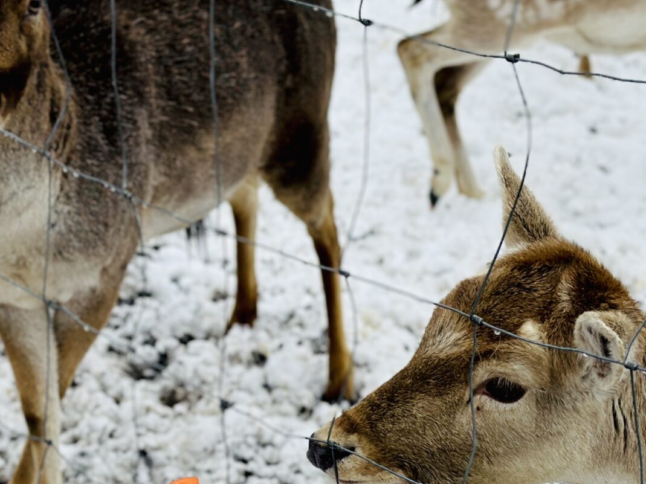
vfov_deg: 12.7
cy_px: 491
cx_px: 280
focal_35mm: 115
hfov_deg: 17.1
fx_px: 2145
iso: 80
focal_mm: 6.86
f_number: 1.78
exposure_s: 1/676
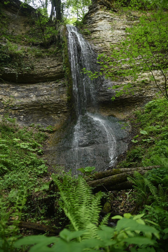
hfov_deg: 42.3
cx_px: 84
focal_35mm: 31
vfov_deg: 60.3
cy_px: 126
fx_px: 217
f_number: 2.8
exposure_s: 1/100
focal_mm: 31
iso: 160
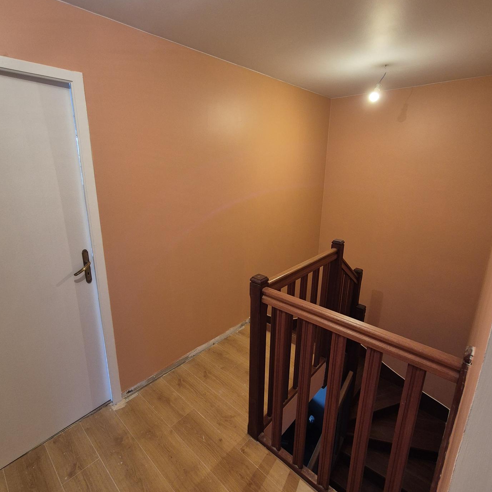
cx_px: 240
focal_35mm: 16
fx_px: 257
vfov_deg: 87.3
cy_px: 231
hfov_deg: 87.4
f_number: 2.2
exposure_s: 1/50
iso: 250
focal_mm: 2.2
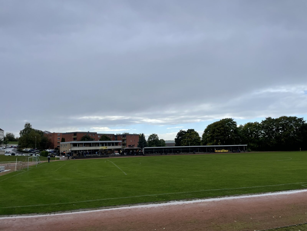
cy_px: 116
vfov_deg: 53.1
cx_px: 154
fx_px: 231
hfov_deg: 67.3
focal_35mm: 26
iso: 32
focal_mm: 4.2
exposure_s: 1/1159
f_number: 1.6
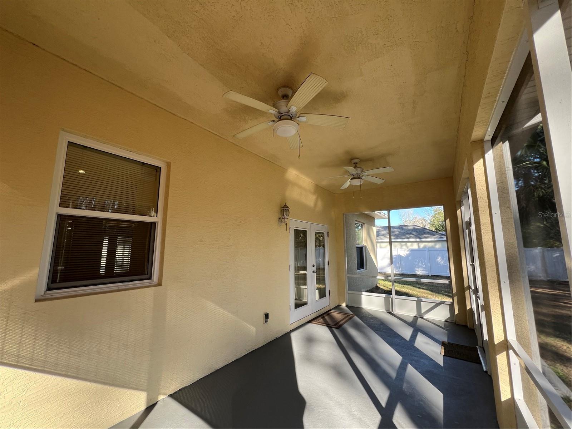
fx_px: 215
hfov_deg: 106.2
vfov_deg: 89.9
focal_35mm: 13
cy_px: 214
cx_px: 286
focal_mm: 1.57
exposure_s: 1/114
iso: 32
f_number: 1.8
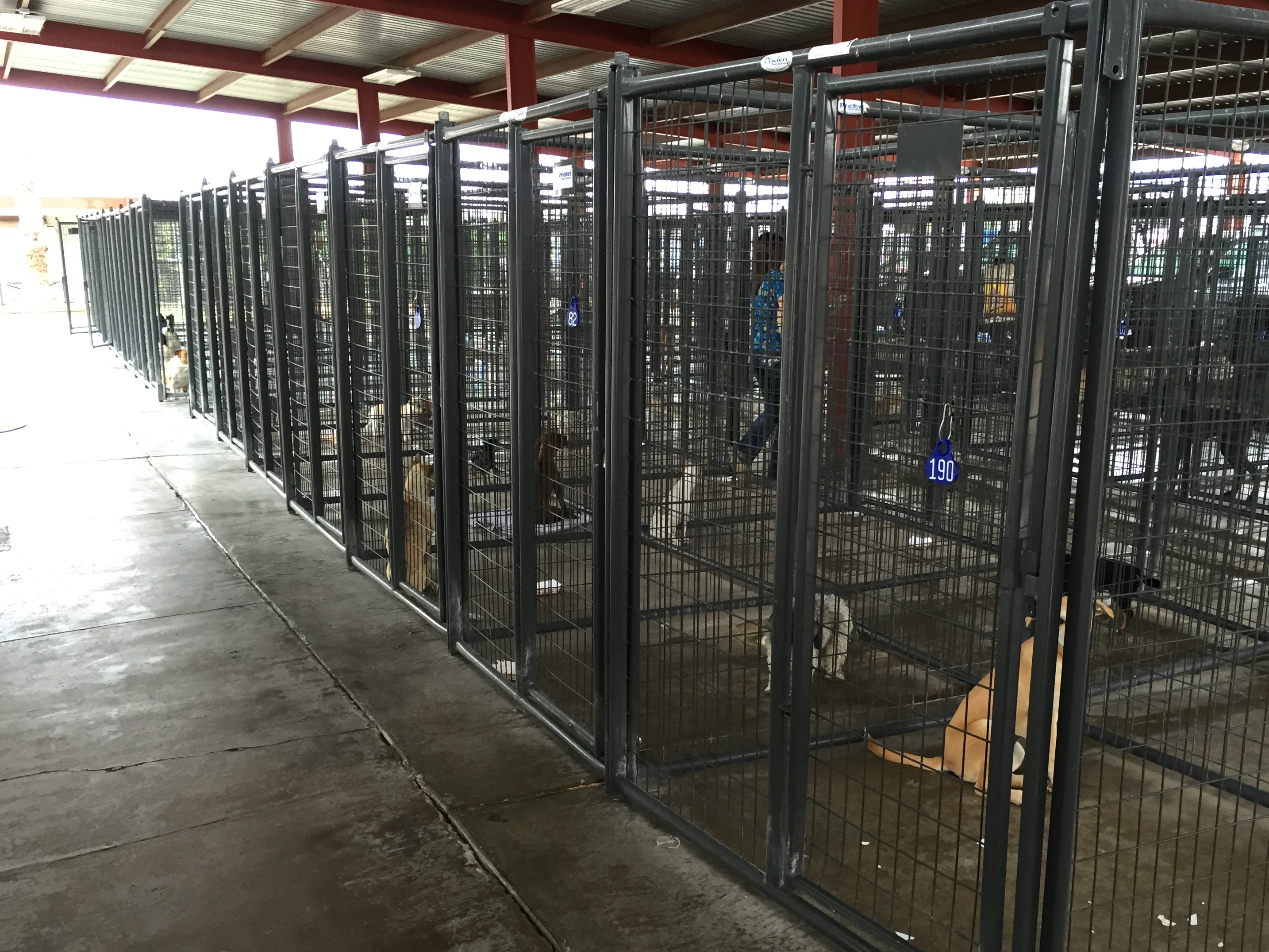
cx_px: 712
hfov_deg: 55.2
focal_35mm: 33
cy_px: 516
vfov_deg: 42.9
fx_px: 1210
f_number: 2.2
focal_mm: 4.15
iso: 100
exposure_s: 1/30
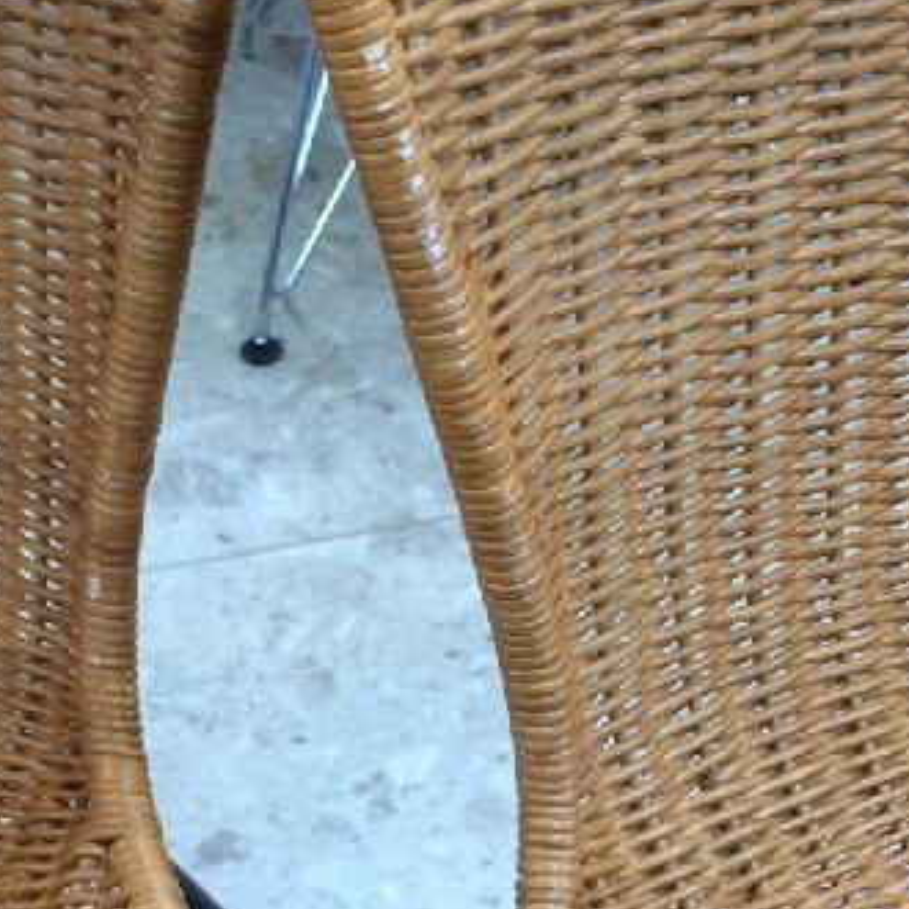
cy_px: 847
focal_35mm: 70
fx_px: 2080
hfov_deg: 24.6
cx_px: 339
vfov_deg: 23.9
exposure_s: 1/30
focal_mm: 4.15
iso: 50
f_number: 2.2
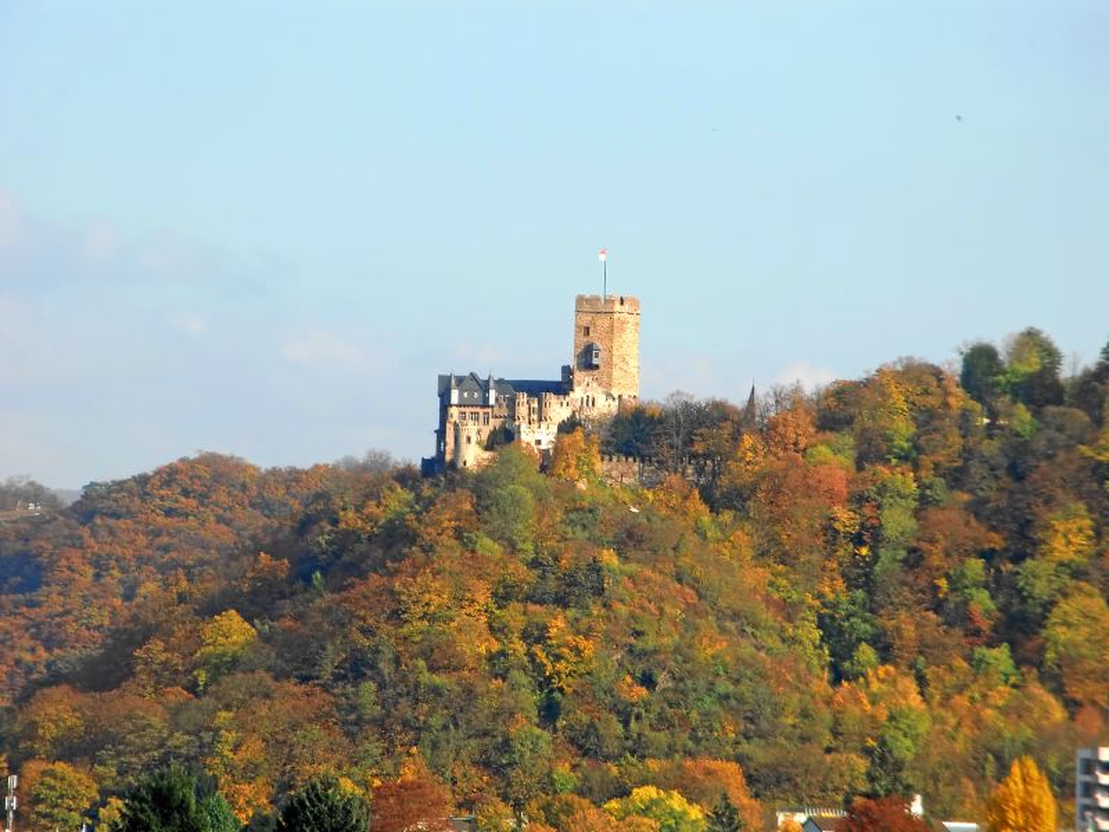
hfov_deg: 8.2
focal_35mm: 240
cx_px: 554
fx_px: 7689
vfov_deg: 6.2
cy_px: 416
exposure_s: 1/250
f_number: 5.8
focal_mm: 43
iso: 64
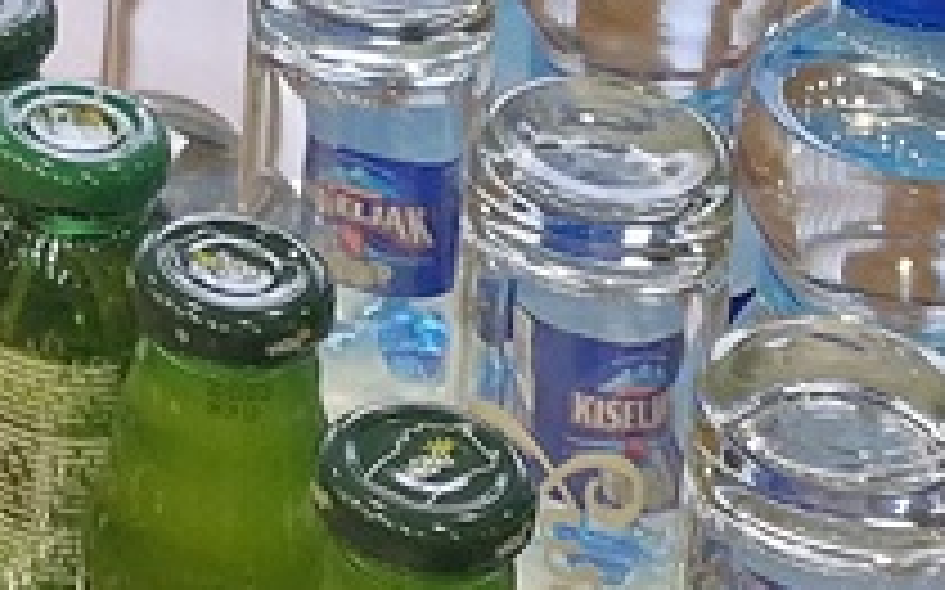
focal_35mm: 151
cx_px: -508
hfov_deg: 13.1
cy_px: -849
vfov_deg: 8.0
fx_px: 3887
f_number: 1.8
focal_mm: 6.4
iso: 250
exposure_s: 1/100
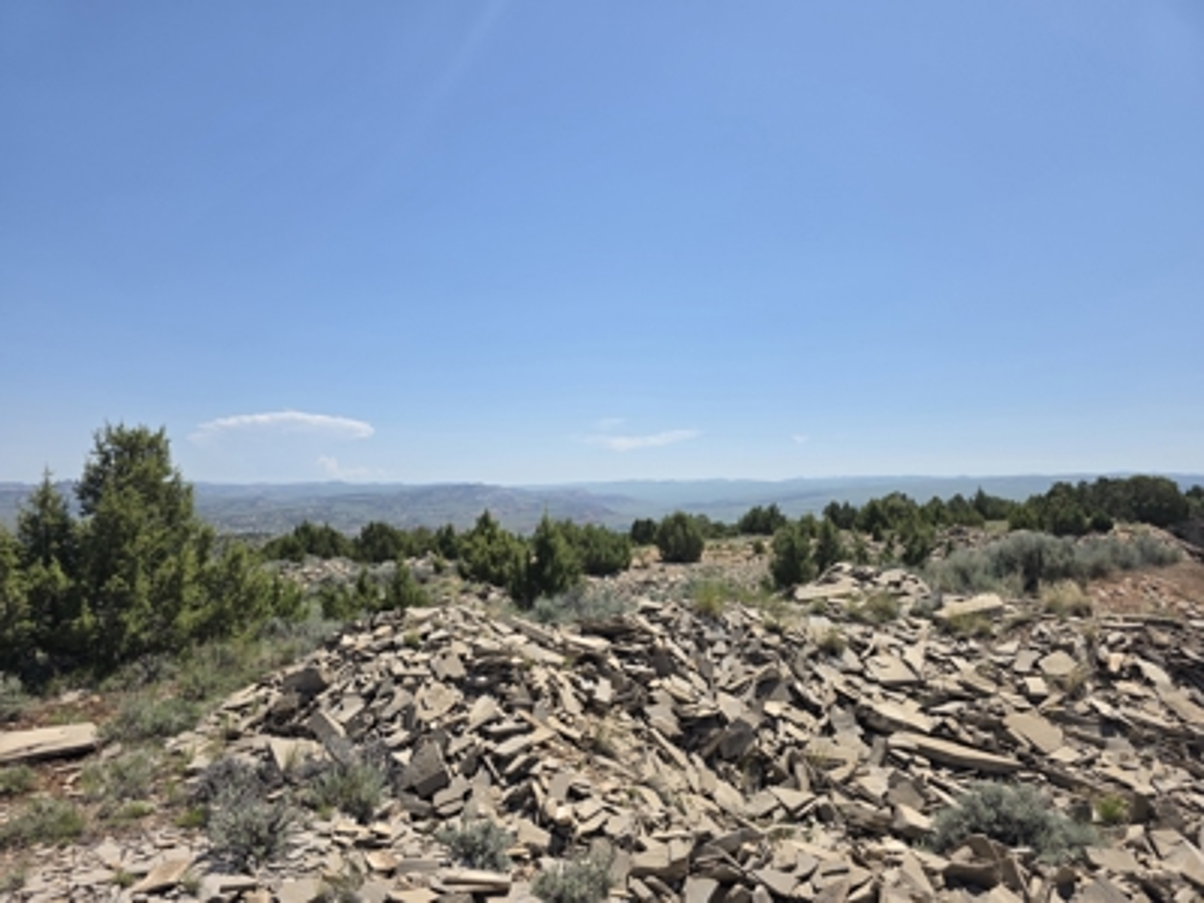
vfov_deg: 58.9
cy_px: 452
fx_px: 800
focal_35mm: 23
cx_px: 602
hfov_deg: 73.9
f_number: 1.7
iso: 80
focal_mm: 6.3
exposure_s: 1/7944
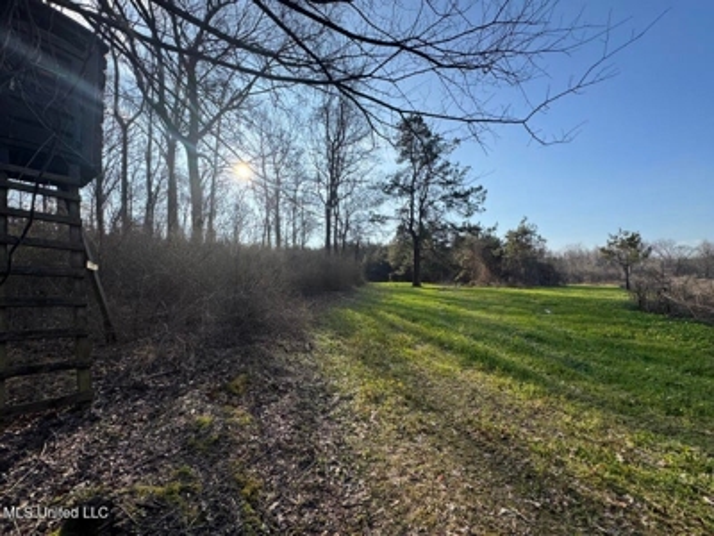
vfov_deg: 85.7
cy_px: 268
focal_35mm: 14
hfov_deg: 102.1
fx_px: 289
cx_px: 357
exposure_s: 1/1420
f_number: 2.2
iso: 40
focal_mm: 2.22
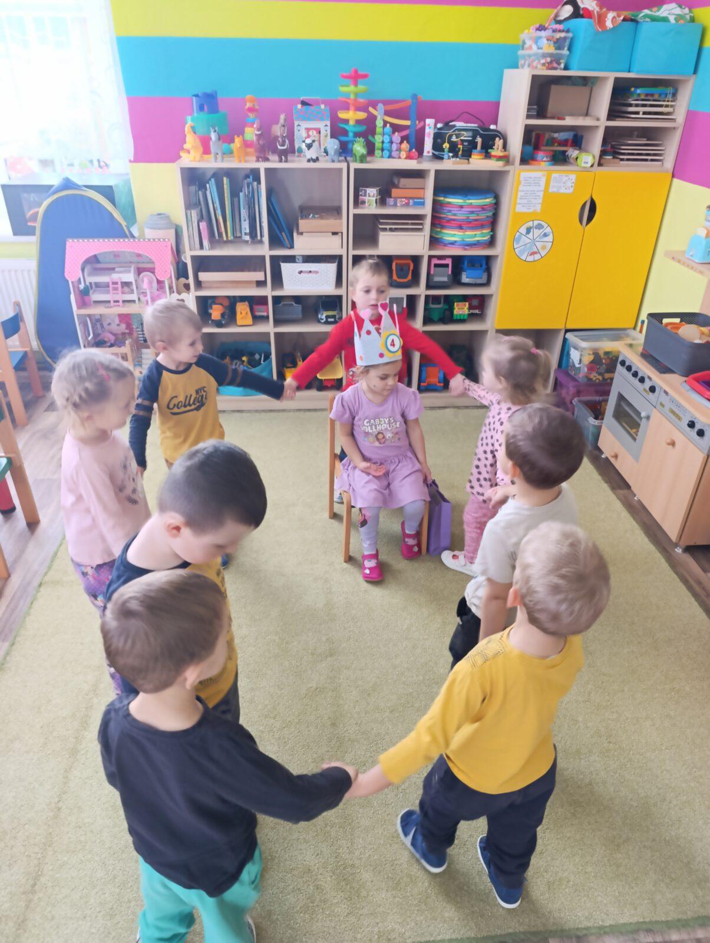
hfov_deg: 59.0
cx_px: 355
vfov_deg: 73.8
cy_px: 472
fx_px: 627
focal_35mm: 23
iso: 400
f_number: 1.6
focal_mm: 6.14
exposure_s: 1/100
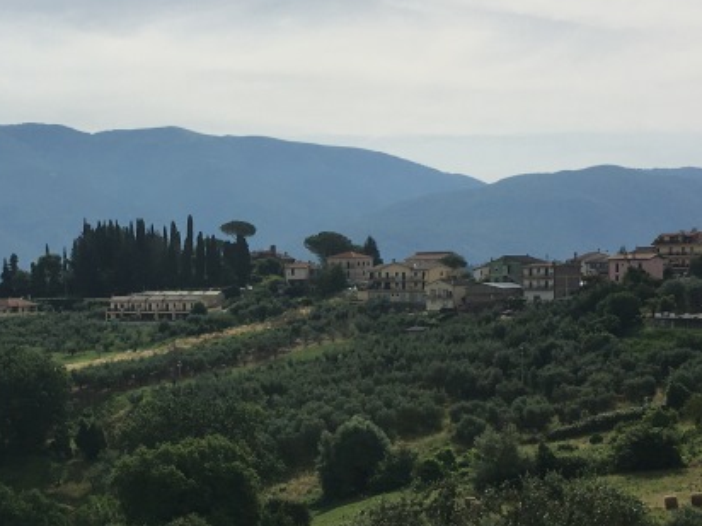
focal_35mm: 72
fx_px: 1460
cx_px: 199
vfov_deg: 20.4
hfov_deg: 26.8
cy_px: 339
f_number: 2.2
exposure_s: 1/3846
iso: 25
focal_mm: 4.15
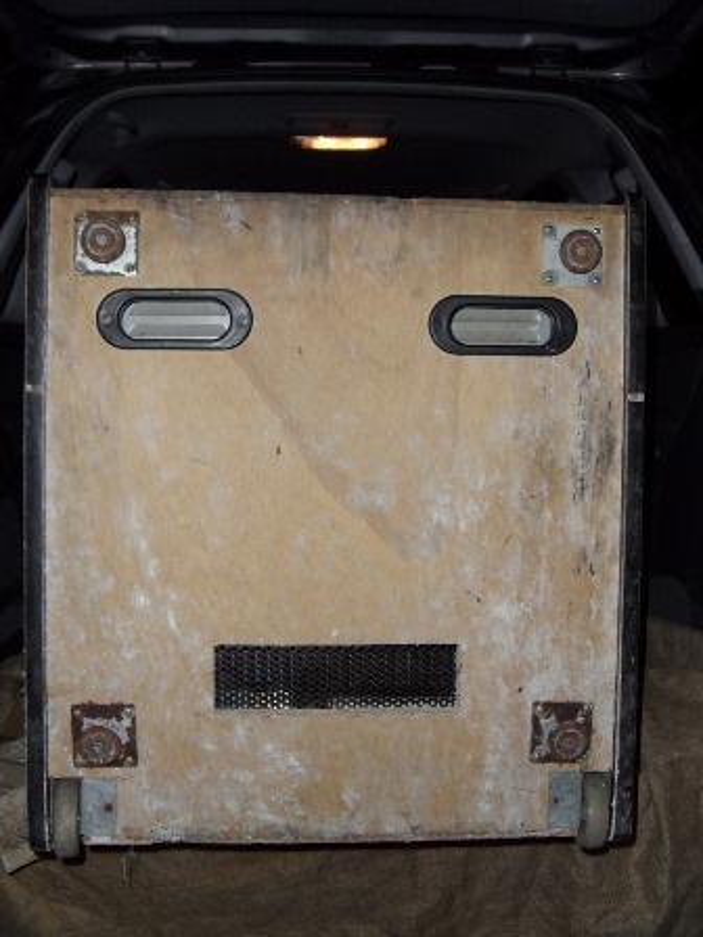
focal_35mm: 39
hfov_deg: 36.8
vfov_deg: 47.9
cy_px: 468
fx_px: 1056
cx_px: 352
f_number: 3.7
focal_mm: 7
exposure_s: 1/45
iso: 200
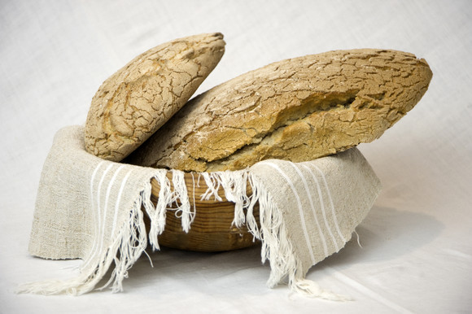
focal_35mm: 90
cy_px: 157
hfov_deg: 22.6
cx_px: 236
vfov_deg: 15.2
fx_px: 1179
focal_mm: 90
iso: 200
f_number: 5.6
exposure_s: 1/4
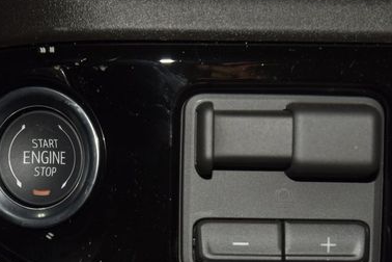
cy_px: 190
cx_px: 176
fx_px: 1383
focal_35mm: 127
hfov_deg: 16.1
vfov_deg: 10.8
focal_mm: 50
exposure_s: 1/60
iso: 100
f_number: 8
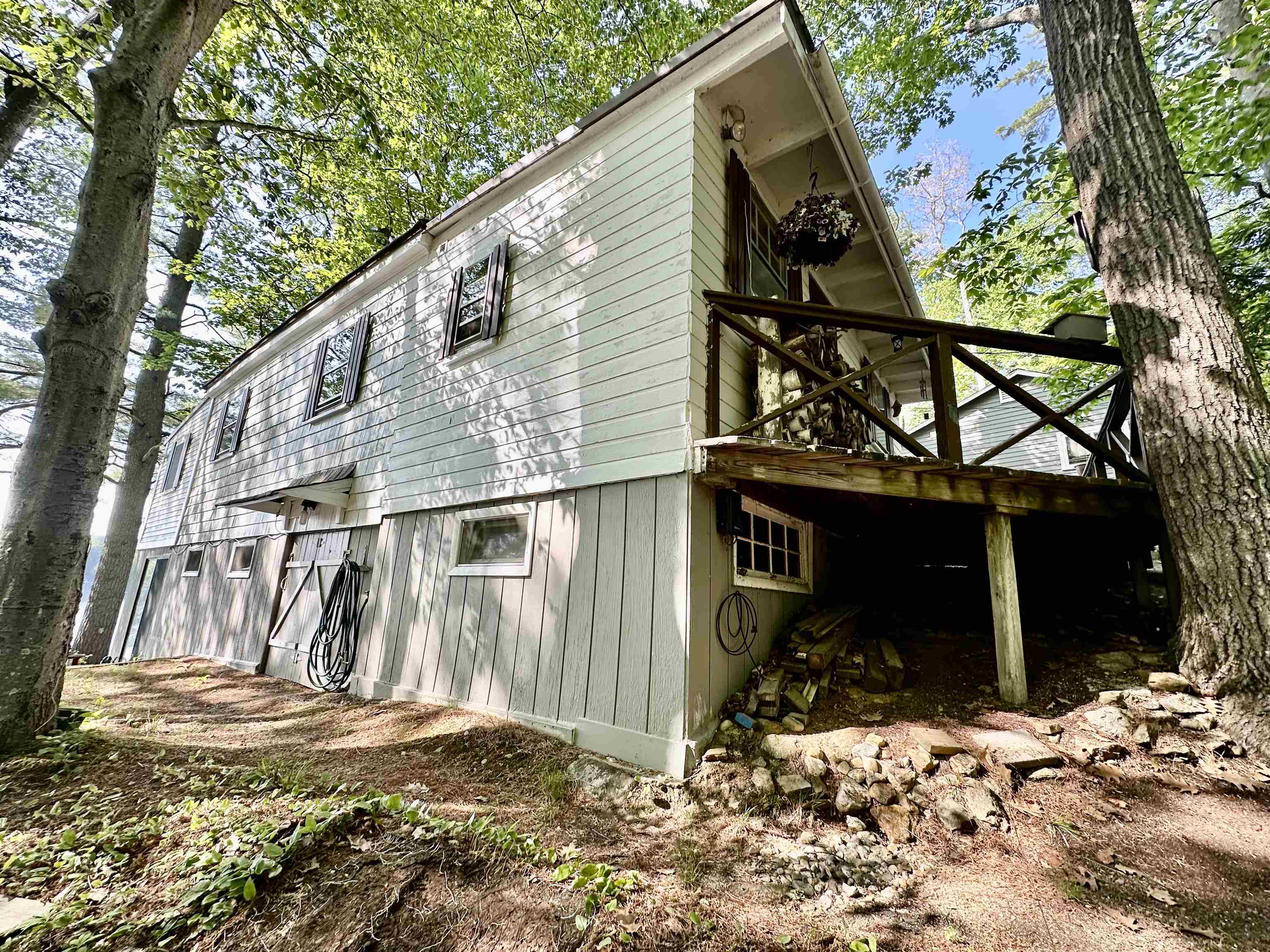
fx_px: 514
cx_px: 635
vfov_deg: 85.7
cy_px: 476
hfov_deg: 102.1
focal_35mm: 14
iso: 40
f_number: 2.2
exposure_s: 1/185
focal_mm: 2.22
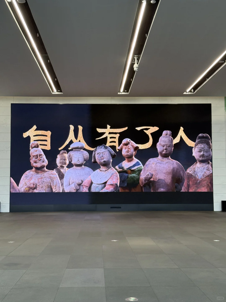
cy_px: 151
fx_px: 418
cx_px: 113
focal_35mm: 48
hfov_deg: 30.3
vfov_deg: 39.7
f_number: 1.78
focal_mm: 6.76
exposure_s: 1/233
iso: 125
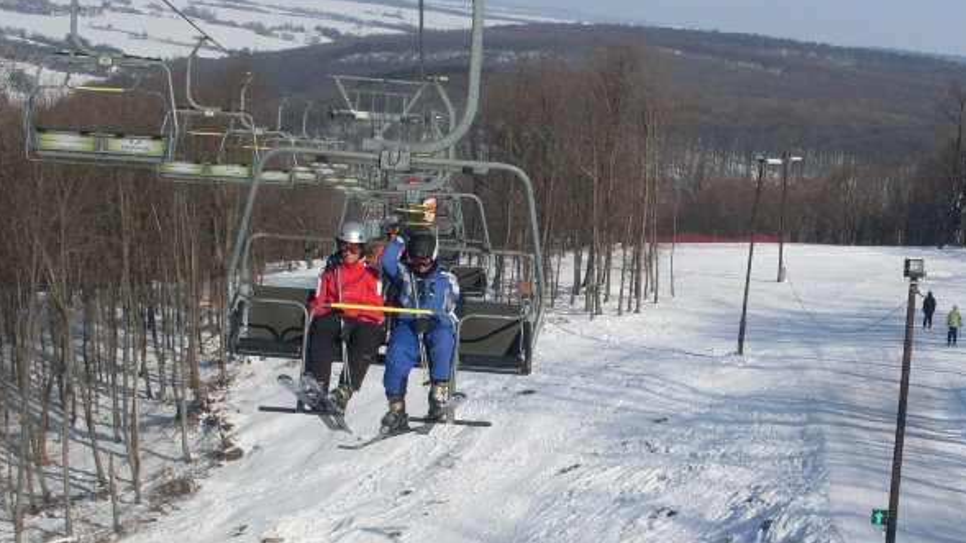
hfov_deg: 29.0
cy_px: 413
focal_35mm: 72
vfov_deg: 16.7
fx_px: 1844
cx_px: 699
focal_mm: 6.3
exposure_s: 1/350
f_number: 8.4
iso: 80
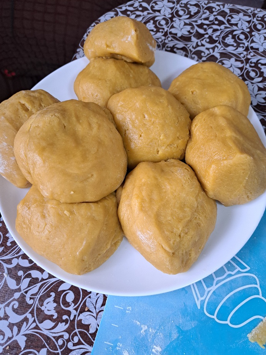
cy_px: 178
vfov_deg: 71.6
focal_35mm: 24
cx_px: 133
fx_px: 246
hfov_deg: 56.8
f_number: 1.8
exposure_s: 1/50
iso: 125
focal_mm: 5.23
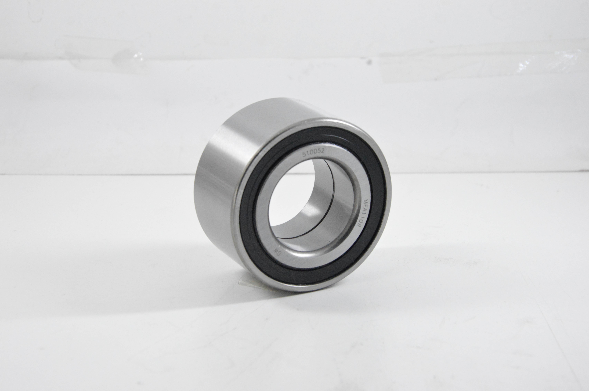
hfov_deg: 23.4
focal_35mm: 87
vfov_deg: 15.7
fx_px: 1422
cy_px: 196
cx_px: 294
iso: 3200
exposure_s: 1/100
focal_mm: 58
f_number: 8
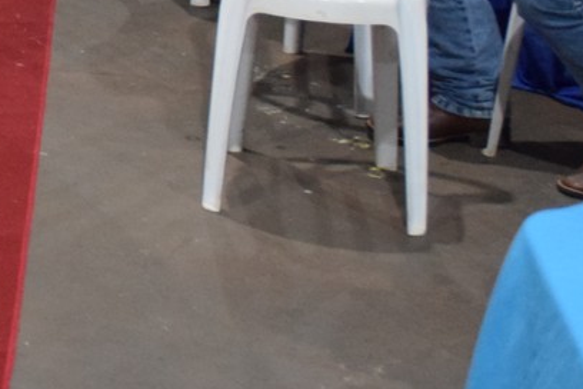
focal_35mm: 109
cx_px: -286
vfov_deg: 11.7
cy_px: -299
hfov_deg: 17.0
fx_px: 1765
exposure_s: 1/60
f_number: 3.5
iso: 2800
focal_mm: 18
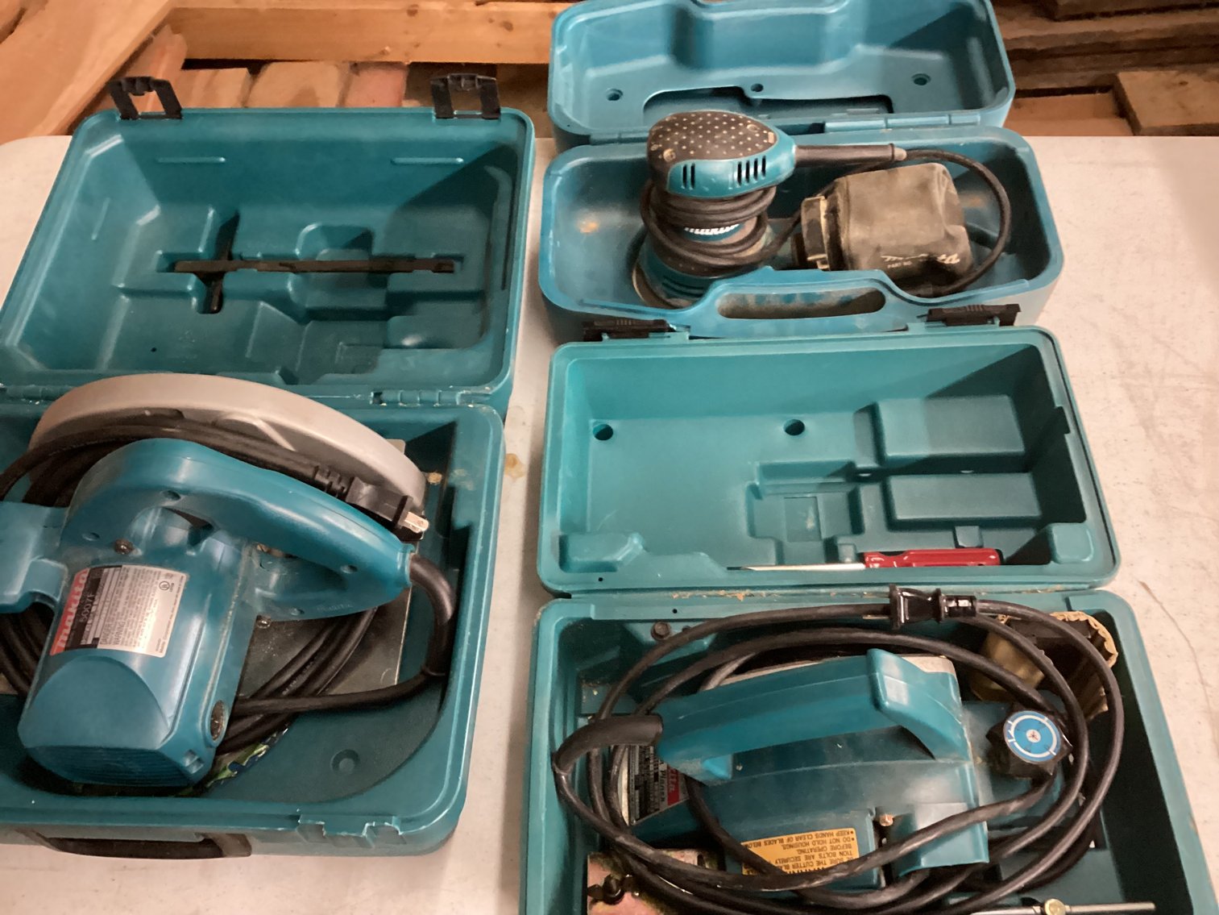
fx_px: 1092
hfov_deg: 58.3
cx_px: 610
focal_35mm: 31
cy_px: 458
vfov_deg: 45.4
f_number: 2.4
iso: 640
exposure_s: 1/24
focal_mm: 3.3
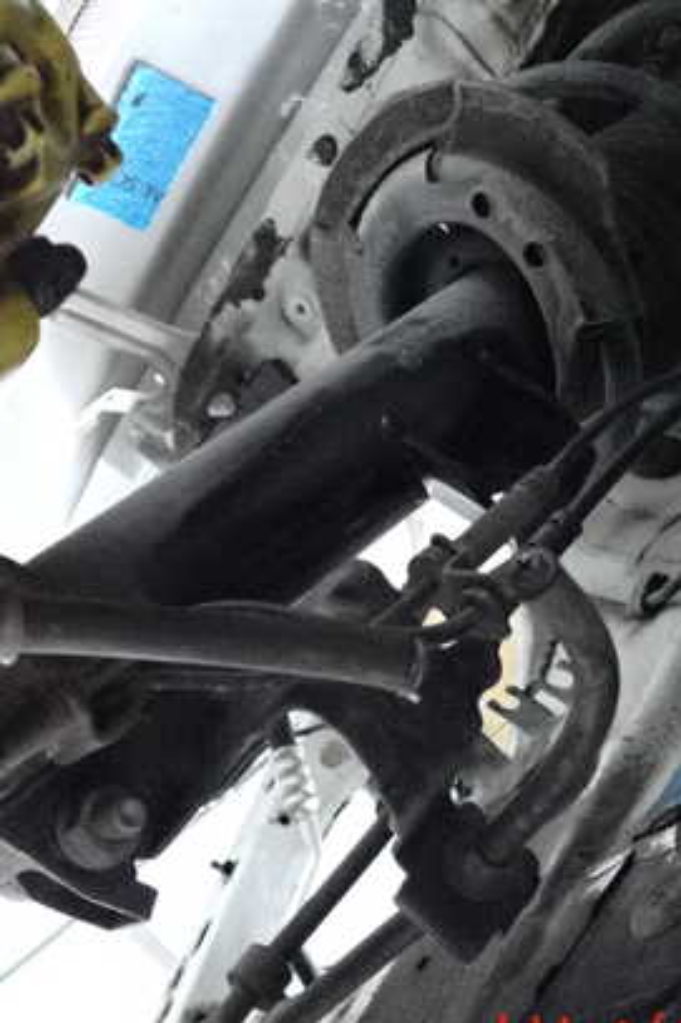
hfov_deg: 29.2
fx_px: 1306
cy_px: 505
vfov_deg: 42.8
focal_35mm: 46
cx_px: 312
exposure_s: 1/125
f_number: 2.3
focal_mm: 5.4
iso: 5000
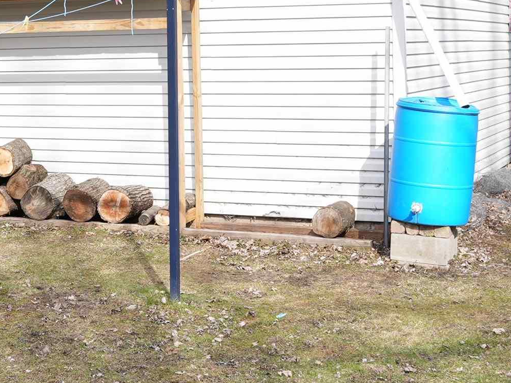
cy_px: 125
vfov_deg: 17.7
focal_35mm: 83
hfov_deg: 23.2
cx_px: 88
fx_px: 1225
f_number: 4
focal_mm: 28
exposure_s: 1/320
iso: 125
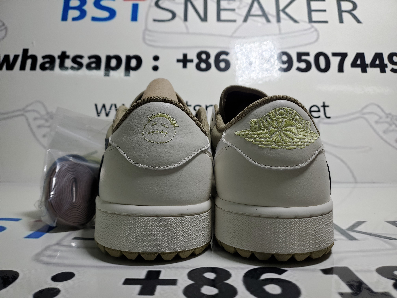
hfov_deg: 67.3
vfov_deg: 53.1
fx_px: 298
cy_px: 149
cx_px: 198
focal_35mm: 26
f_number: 1.5
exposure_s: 1/701
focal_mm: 4.3
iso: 50
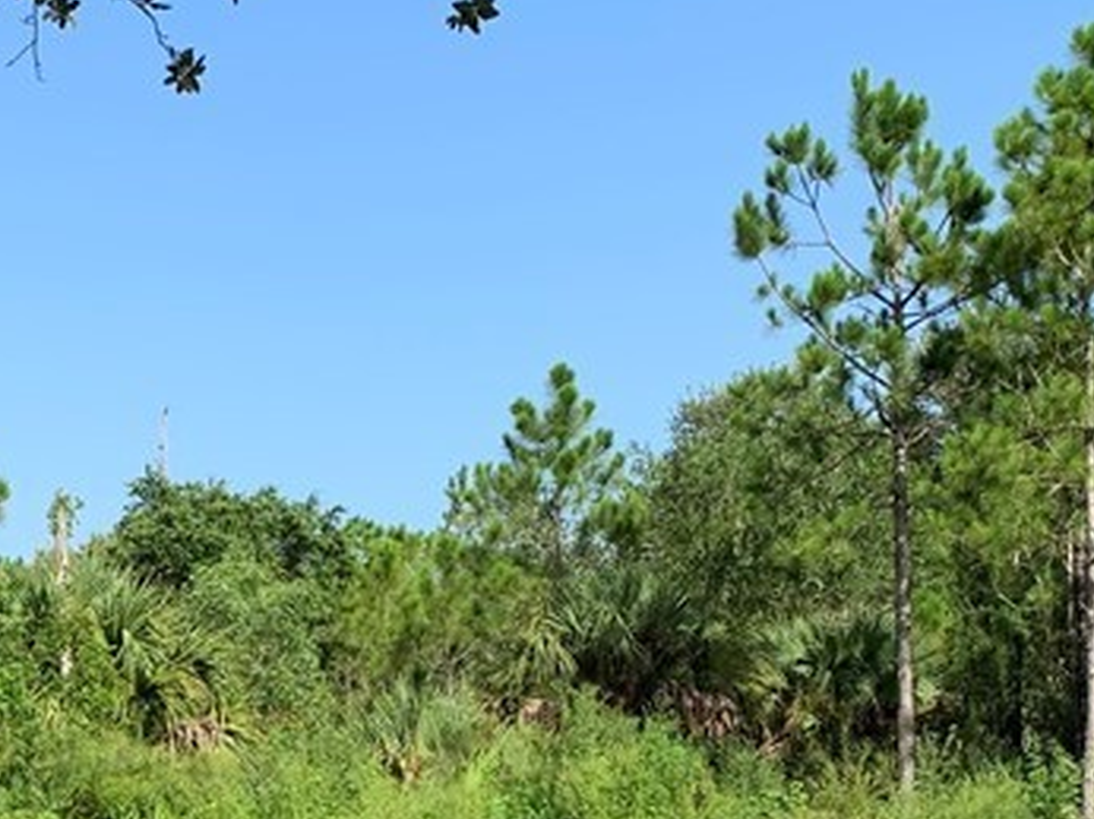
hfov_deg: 24.6
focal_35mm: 77
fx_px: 2432
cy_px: 832
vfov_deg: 18.6
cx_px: 117
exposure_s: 1/1266
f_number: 1.8
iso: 25
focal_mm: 4.25
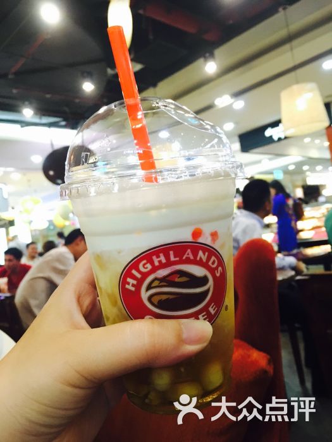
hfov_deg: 48.2
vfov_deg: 61.7
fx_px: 371
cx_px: 166
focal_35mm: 29
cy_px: 221
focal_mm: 4.15
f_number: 2.2
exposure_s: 1/25
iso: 200
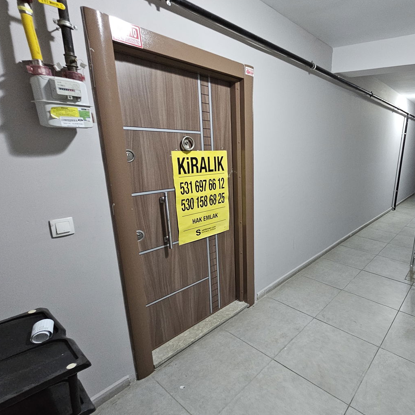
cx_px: 296
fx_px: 244
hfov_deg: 76.4
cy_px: 222
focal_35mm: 18
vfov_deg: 80.6
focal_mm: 2.2
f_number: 2.2
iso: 800
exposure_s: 1/33.3
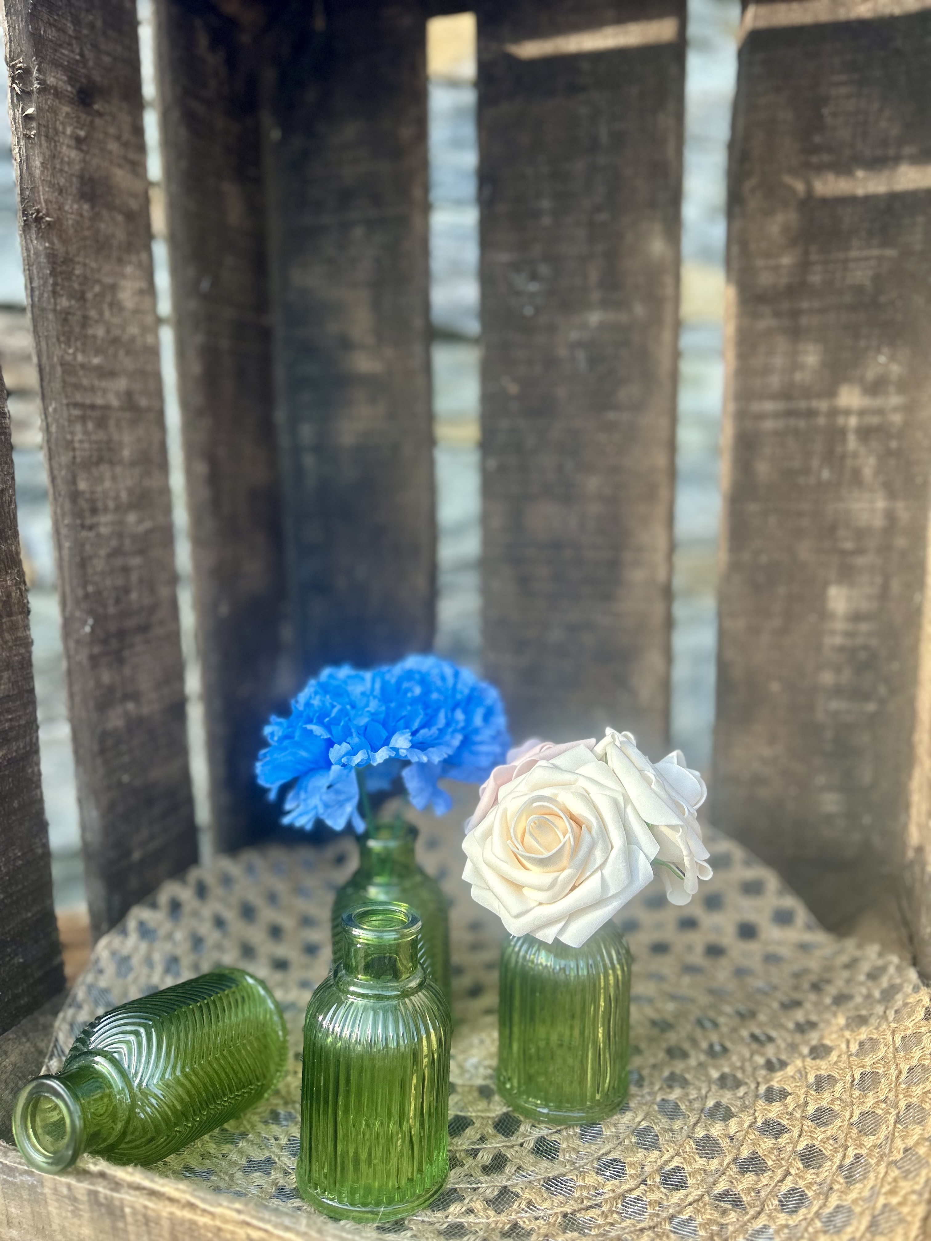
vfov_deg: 67.3
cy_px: 620
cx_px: 466
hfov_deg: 53.1
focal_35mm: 26
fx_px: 932
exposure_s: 1/513
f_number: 1.5
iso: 50
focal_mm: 5.7
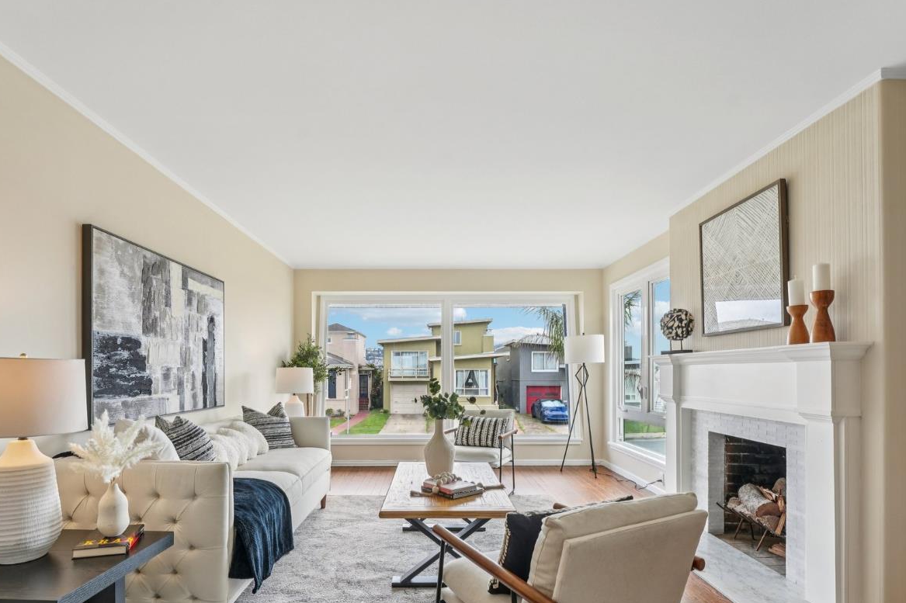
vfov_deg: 66.6
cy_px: 367
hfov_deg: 90.0
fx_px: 453
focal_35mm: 18
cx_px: 436
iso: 640
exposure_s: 1/80
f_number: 8
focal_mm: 14
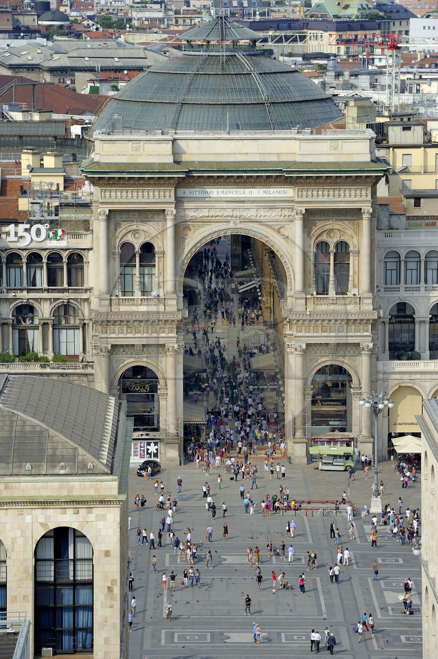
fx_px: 2833
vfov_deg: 13.3
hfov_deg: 8.8
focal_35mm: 155
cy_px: 330
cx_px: 219
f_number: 10
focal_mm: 155
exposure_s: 1/200
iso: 200
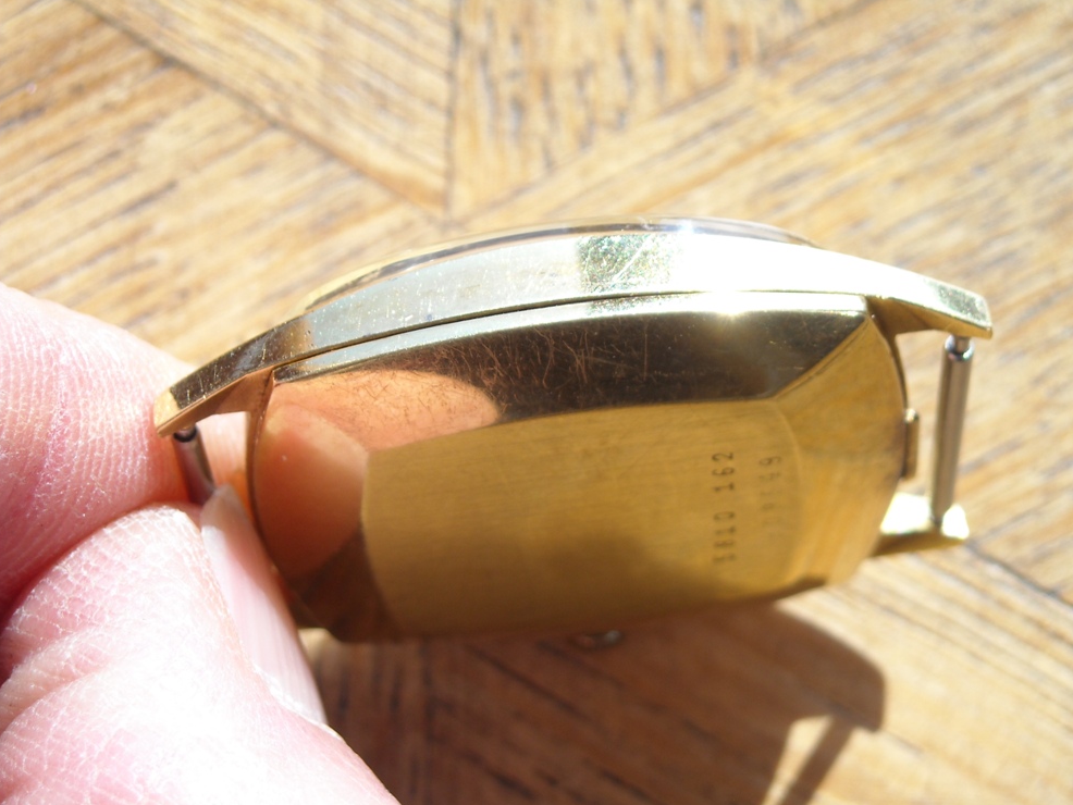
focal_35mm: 109
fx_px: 3380
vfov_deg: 13.6
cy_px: 409
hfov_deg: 18.0
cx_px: 552
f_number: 4.7
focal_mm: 17.1
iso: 64
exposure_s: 1/168
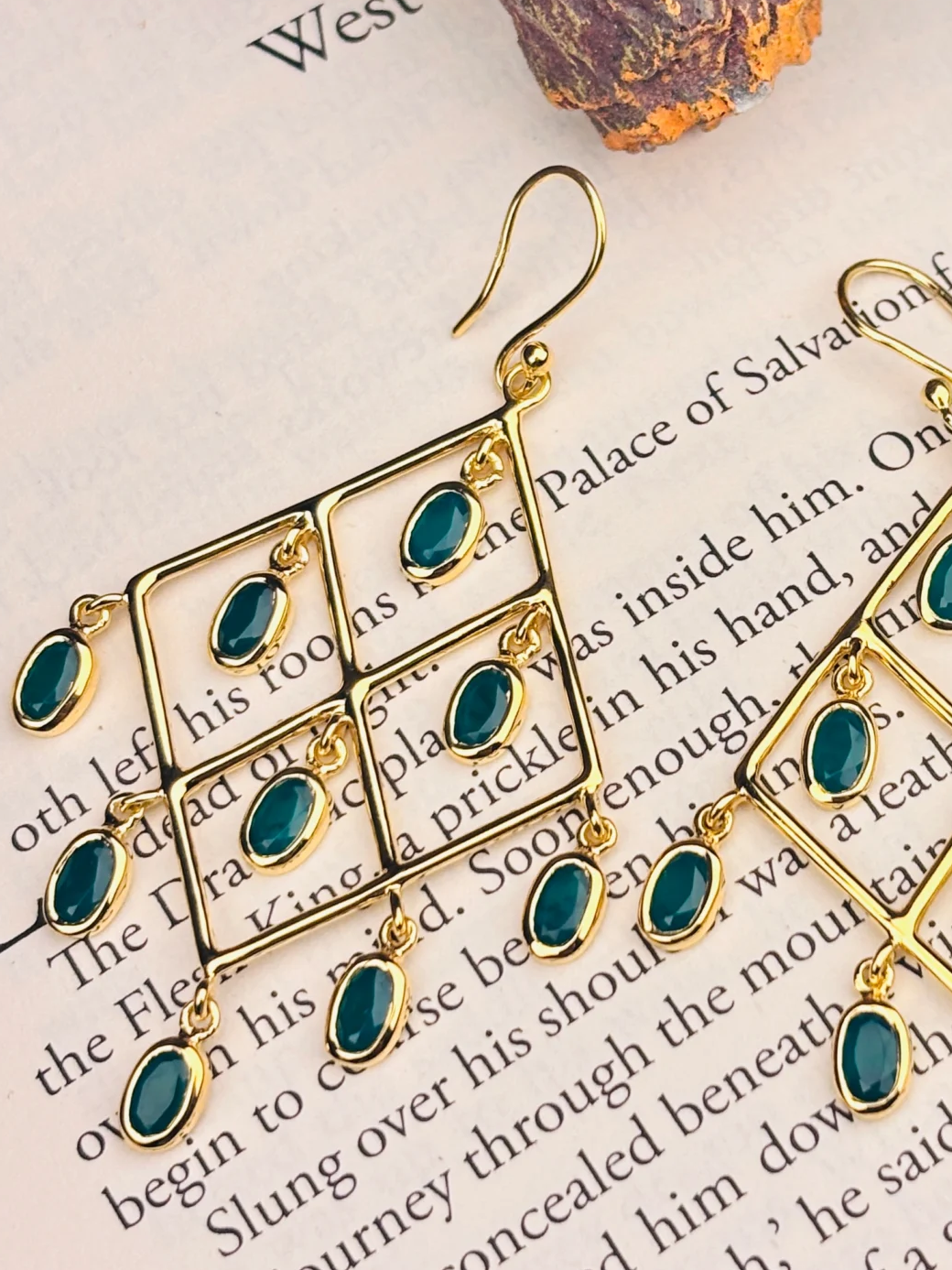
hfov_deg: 15.3
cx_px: 705
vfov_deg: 20.4
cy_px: 477
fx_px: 3521
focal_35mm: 96
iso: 32
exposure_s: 1/1017
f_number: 1.6
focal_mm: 5.96
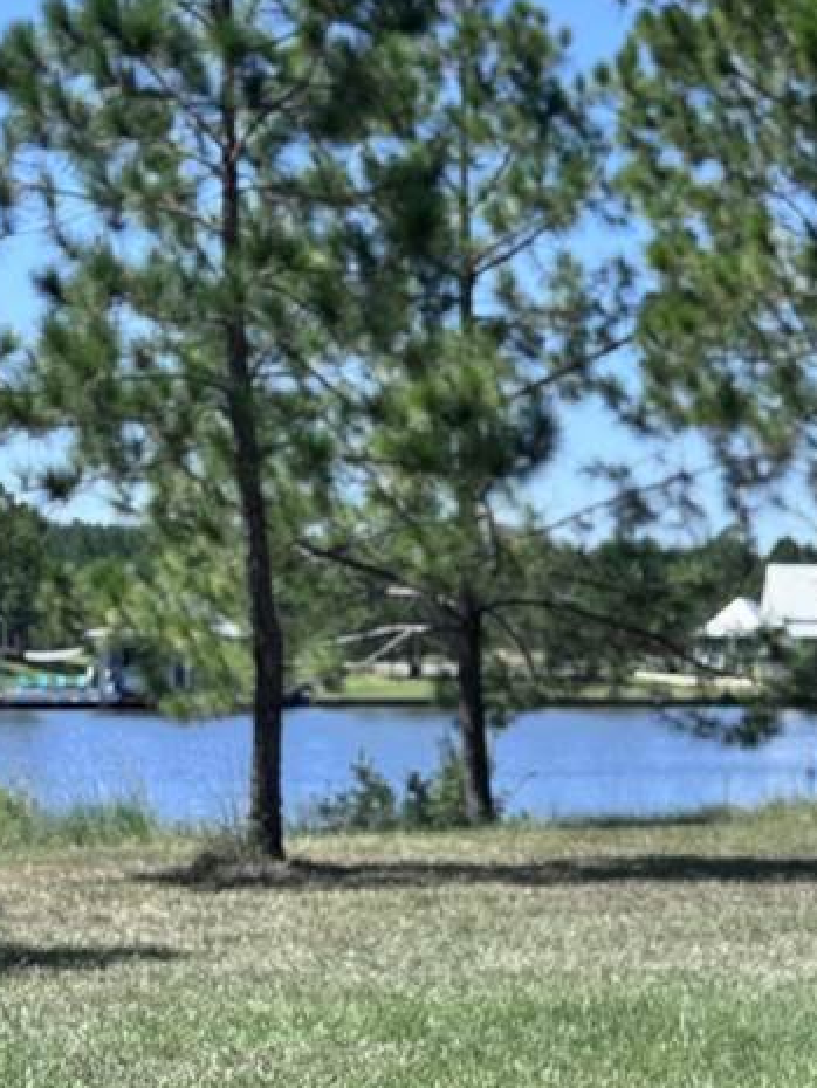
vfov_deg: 19.7
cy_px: 817
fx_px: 3114
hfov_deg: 14.7
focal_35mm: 99
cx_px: 777
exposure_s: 1/3425
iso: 64
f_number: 1.78
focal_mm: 6.76
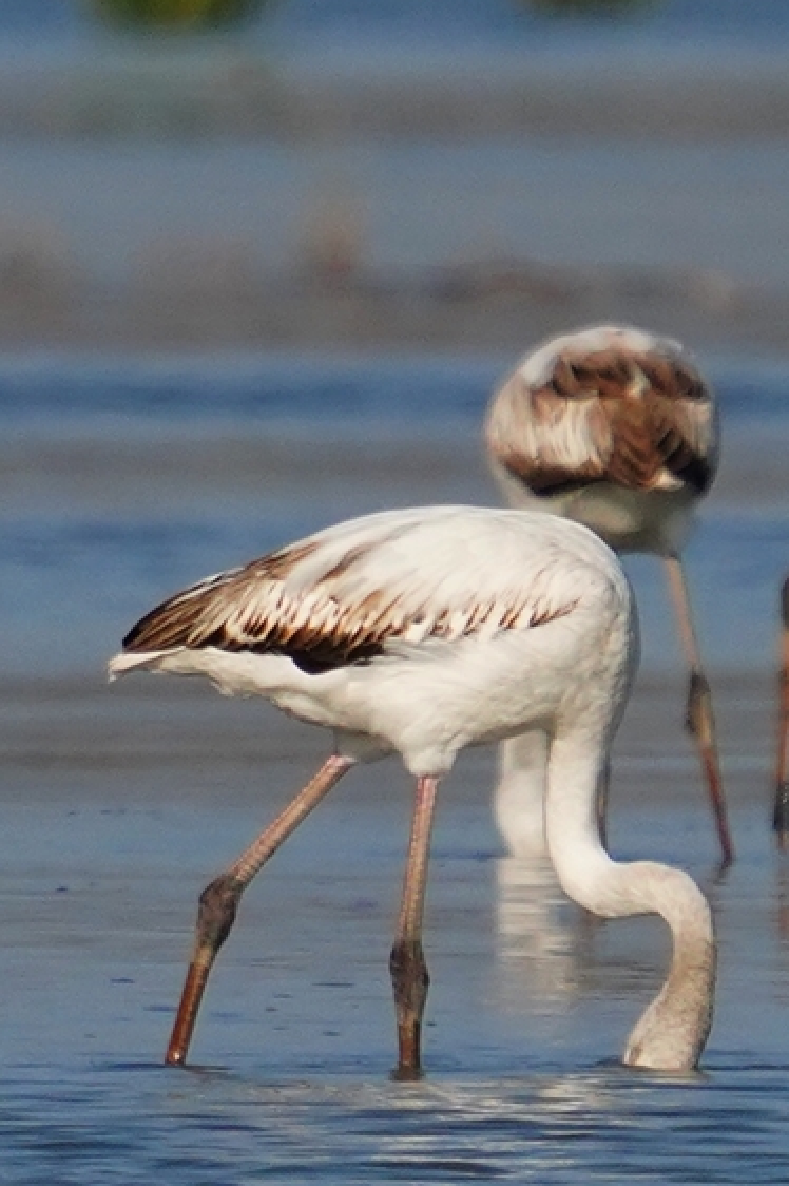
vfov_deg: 2.2
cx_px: 848
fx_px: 31333
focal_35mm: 952
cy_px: 631
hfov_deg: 1.4
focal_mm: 594
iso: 400
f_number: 7.1
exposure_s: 1/2000
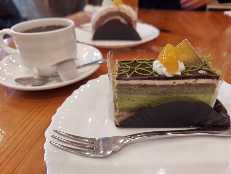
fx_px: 153
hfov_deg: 73.9
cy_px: 87
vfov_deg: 58.9
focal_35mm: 23
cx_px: 116
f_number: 1.9
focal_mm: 5.56
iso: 303
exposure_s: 1/60
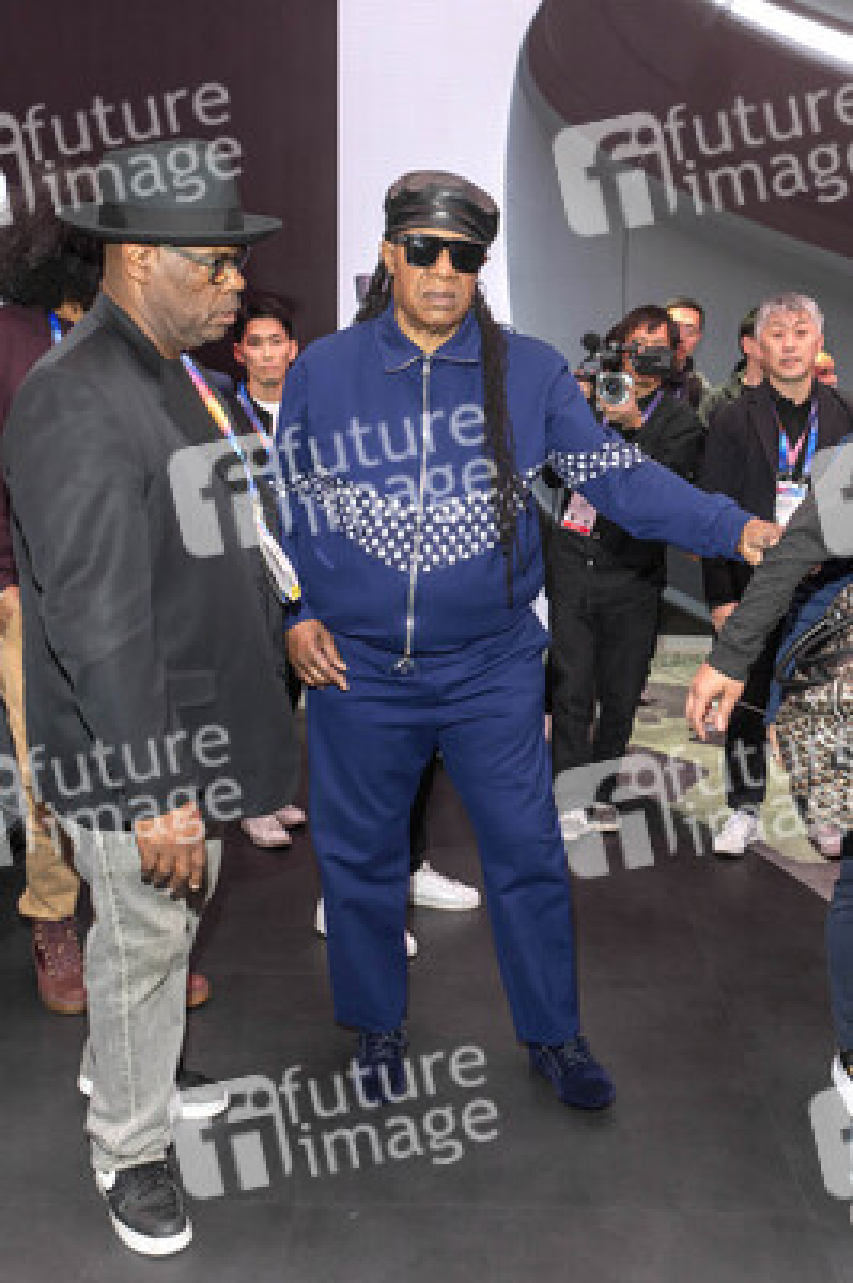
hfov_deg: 44.9
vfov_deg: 63.7
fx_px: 1032
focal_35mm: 29
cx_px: 426
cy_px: 642
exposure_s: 1/200
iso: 800
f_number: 4
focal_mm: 29
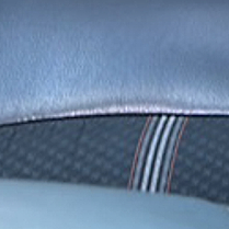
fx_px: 1265
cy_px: -256
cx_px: 733
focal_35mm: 169
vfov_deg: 9.5
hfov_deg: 8.4
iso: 64
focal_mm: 6.86
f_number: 1.78
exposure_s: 1/52
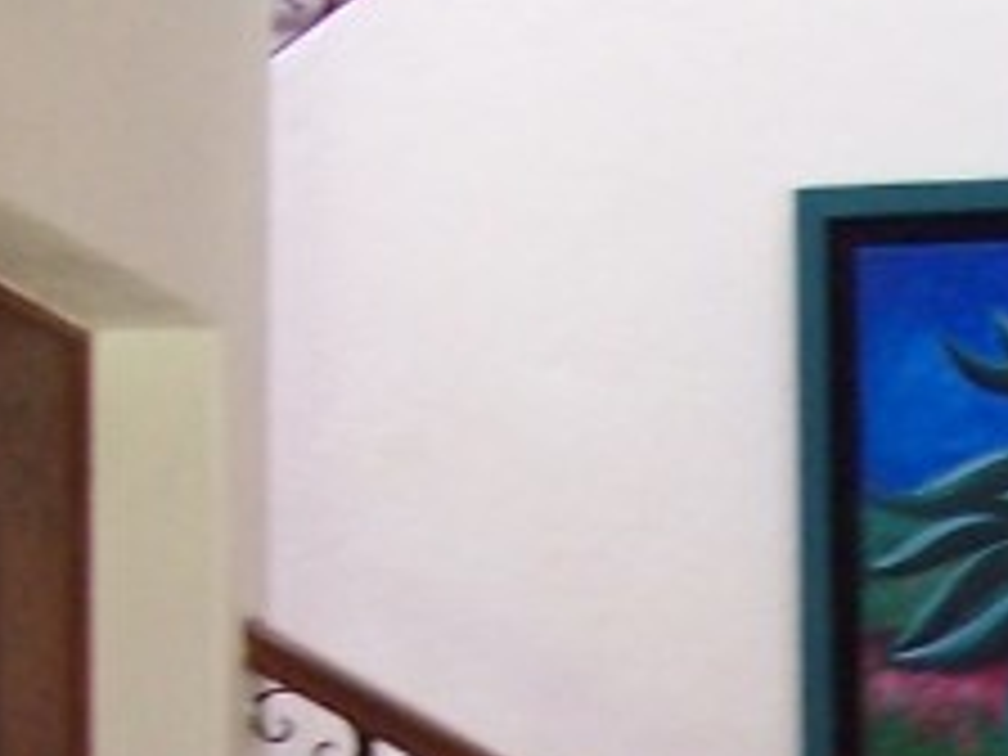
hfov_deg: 11.0
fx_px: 5067
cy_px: 1323
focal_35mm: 174
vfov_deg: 8.2
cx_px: 1390
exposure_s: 1/20
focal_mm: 6.3
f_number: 2.8
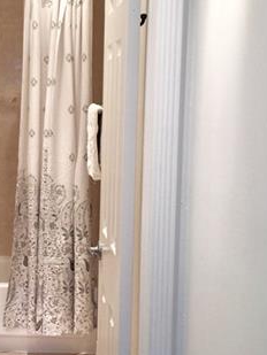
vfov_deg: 27.0
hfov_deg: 19.7
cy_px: 183
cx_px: -13
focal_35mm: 72
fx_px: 740
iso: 25
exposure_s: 1/60
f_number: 2.2
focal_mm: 4.15
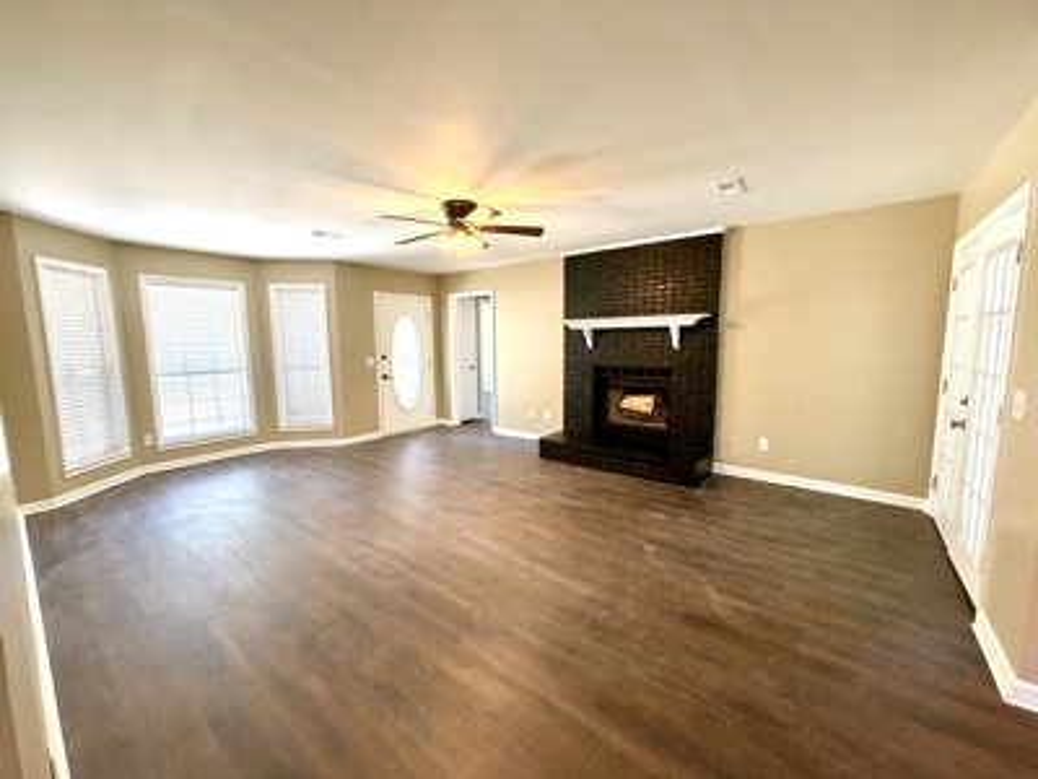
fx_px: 420
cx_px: 519
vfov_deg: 85.7
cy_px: 390
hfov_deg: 102.1
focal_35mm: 14
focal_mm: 2.22
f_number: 2.2
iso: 400
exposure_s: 1/60
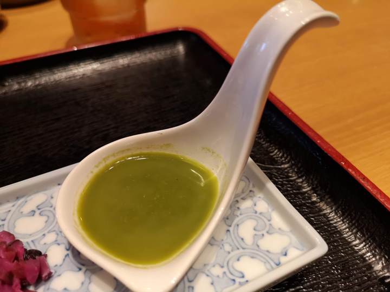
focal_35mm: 27
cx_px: 195
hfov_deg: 65.3
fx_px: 304
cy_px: 146
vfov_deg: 51.4
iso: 125
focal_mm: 3.95
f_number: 1.8
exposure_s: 1/40
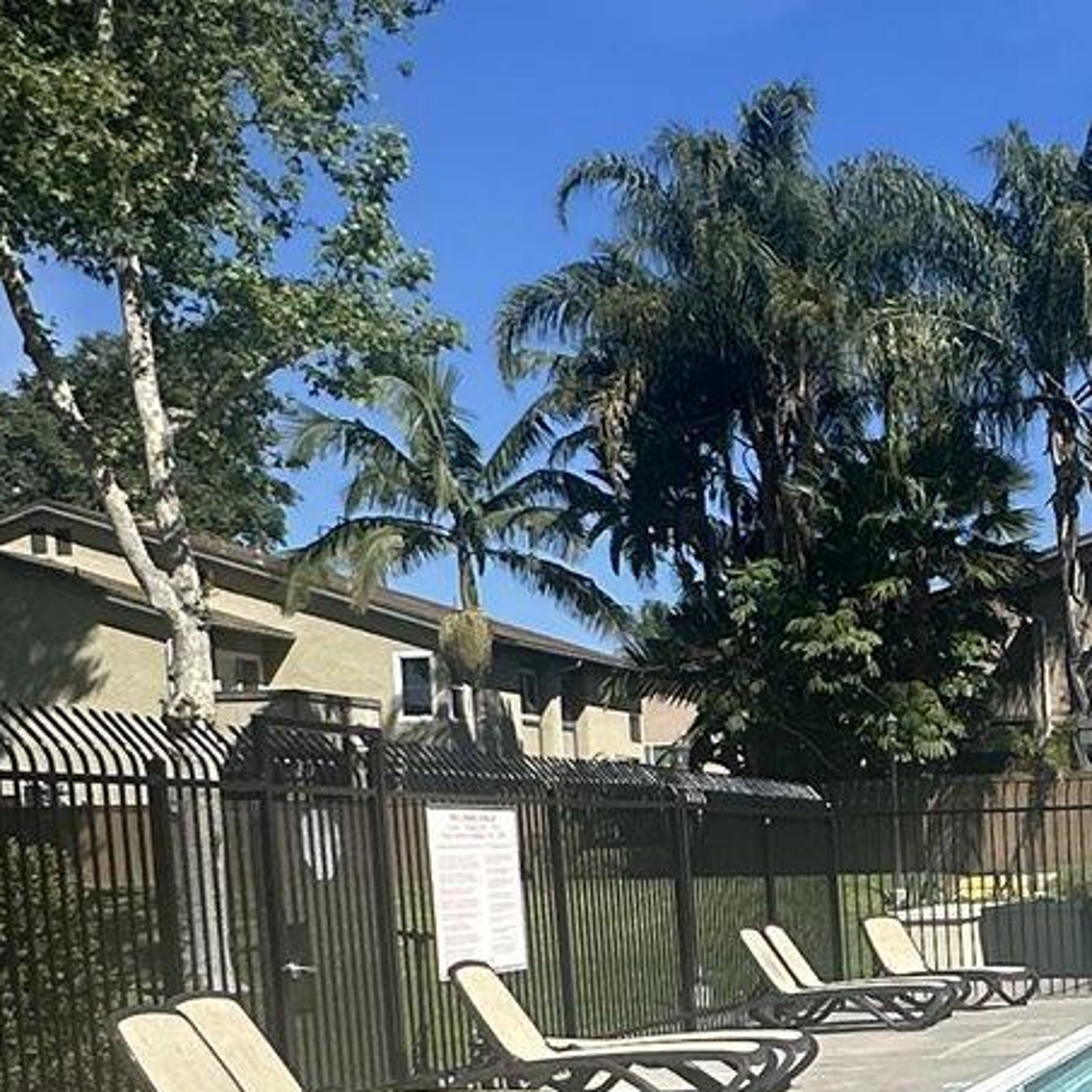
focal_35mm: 63
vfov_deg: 26.1
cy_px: 1041
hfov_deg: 24.1
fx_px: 2248
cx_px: 1403
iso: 50
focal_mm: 2.22
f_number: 2.2
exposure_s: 1/2882
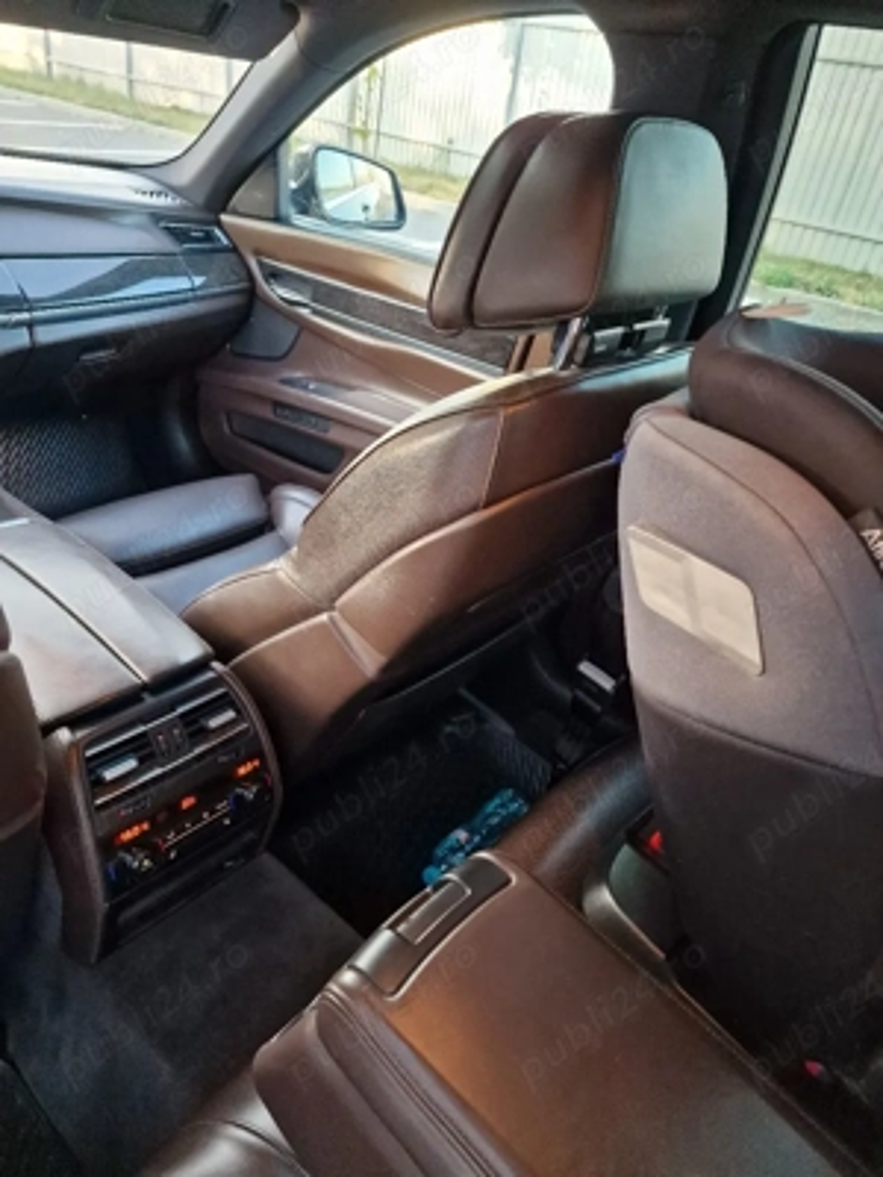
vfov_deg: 73.9
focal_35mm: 23
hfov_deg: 58.9
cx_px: 442
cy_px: 588
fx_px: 782
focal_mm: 6.4
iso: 640
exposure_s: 1/120
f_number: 1.8
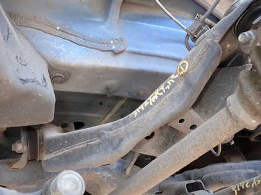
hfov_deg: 54.9
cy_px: 88
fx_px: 249
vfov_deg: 42.9
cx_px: 158
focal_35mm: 33
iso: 100
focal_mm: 4.5
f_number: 2
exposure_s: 1/80
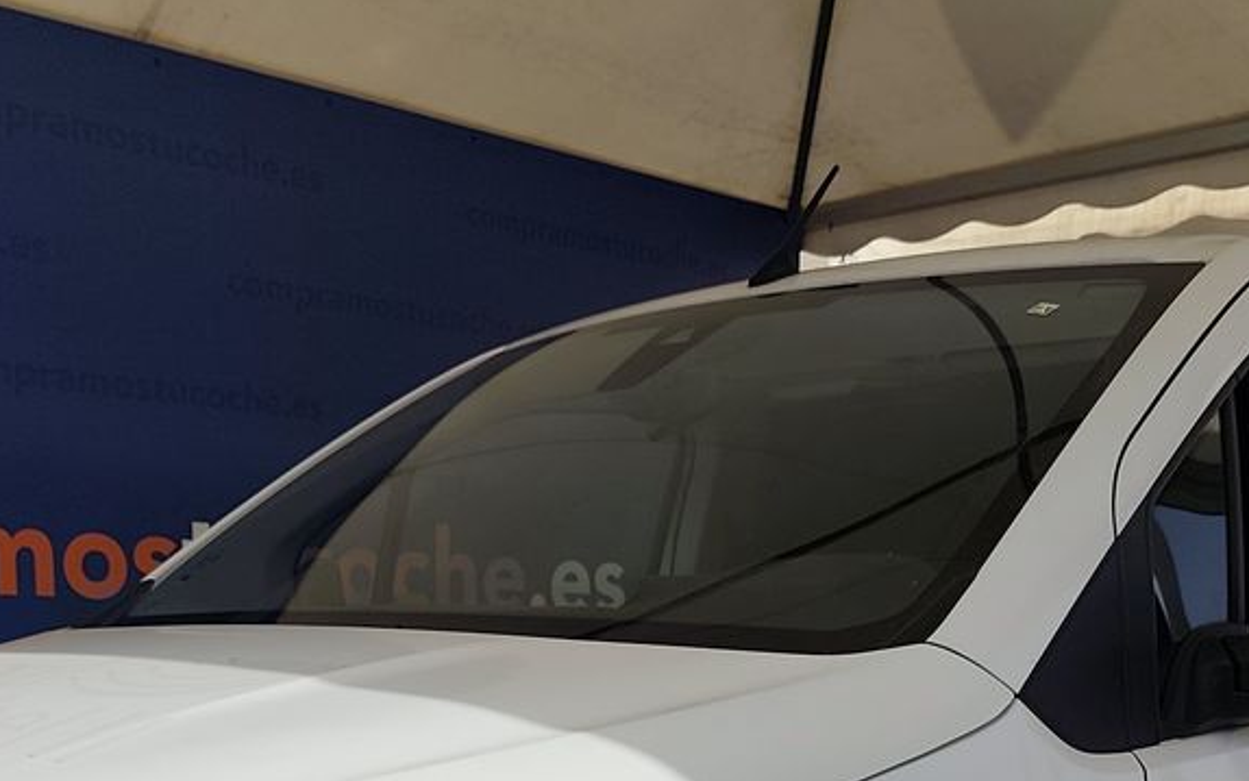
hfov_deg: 39.6
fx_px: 1736
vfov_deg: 23.0
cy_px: 968
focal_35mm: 51
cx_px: 624
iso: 50
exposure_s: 1/2182
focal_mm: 6.19
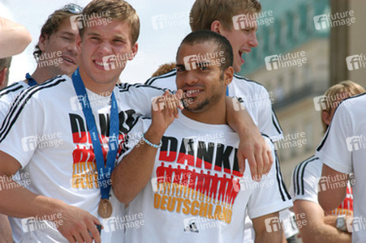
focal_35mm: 300
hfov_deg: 6.9
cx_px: 183
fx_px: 3048
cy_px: 122
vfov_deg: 4.6
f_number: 9
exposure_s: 1/320
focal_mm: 200
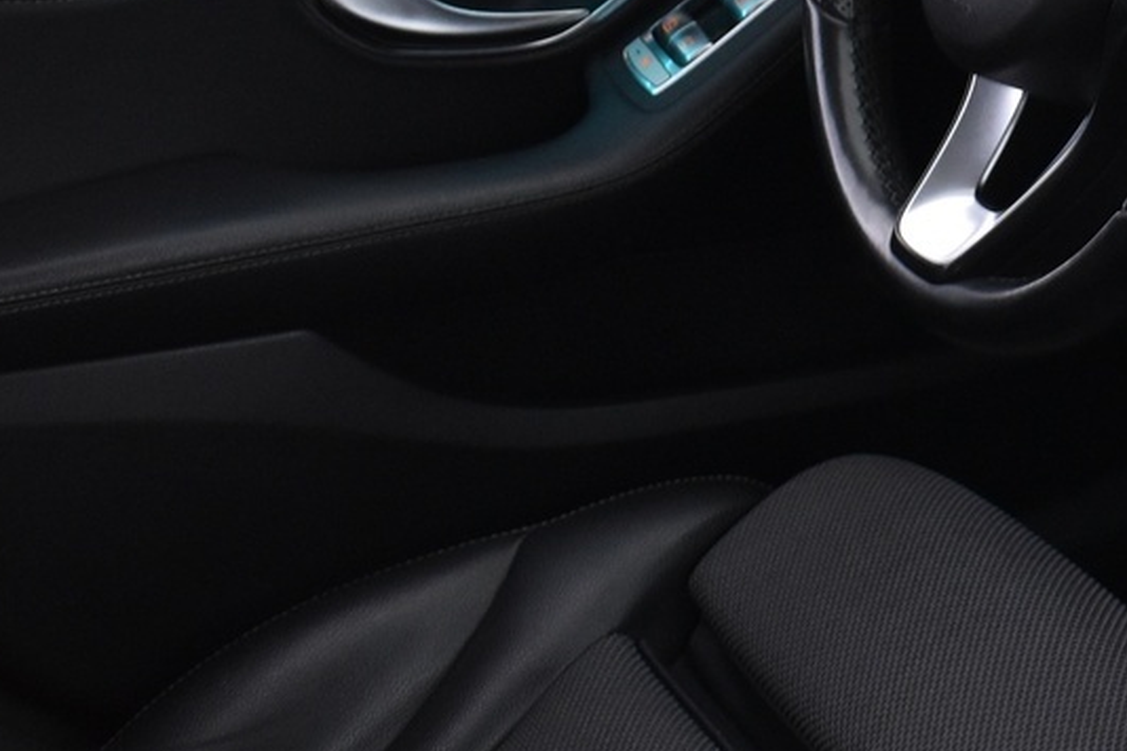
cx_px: 1408
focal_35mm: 91
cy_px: 300
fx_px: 2849
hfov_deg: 20.7
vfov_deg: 15.0
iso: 1250
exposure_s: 1/8
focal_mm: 20
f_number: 5.6
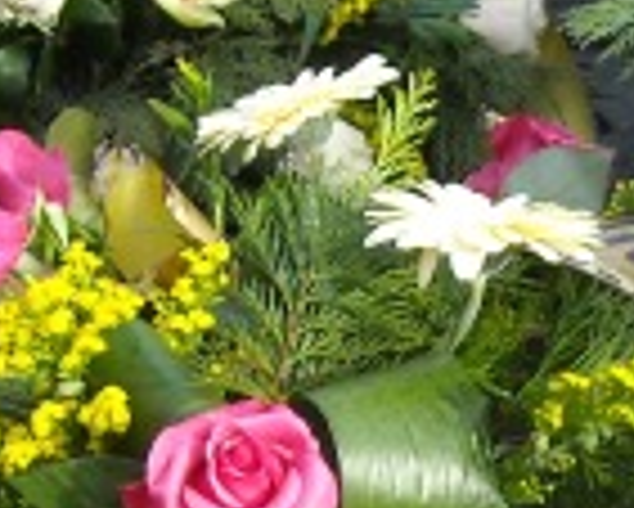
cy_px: 701
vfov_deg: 9.7
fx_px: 2910
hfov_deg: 12.4
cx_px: 423
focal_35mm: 155
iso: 64
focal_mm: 5.7
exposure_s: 1/209
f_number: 2.8
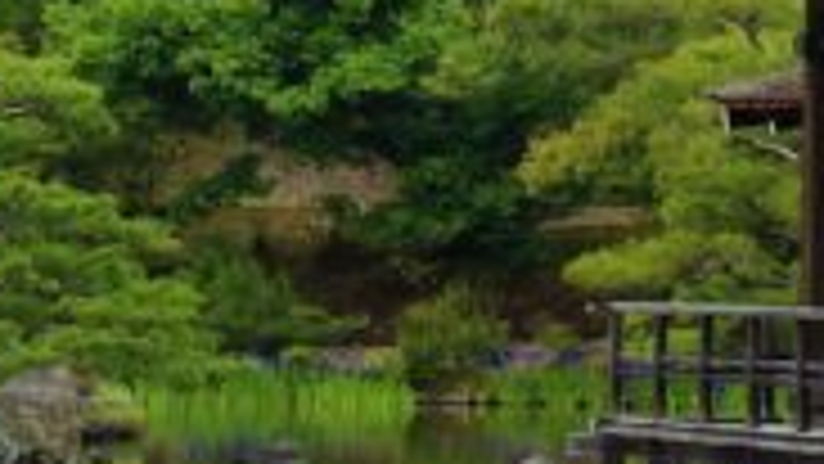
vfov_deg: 4.3
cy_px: -405
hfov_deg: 7.4
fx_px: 6119
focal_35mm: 280
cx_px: 1662
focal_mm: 9.9
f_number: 2.5
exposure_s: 1/500
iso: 80
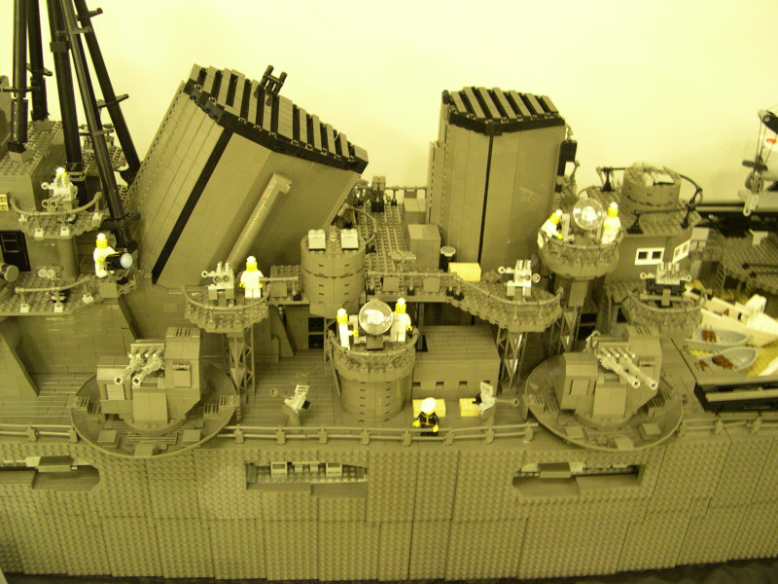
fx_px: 854
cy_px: 292
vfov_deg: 37.7
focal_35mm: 38
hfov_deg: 49.0
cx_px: 389
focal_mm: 8
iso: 400
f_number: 2.8
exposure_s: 1/5
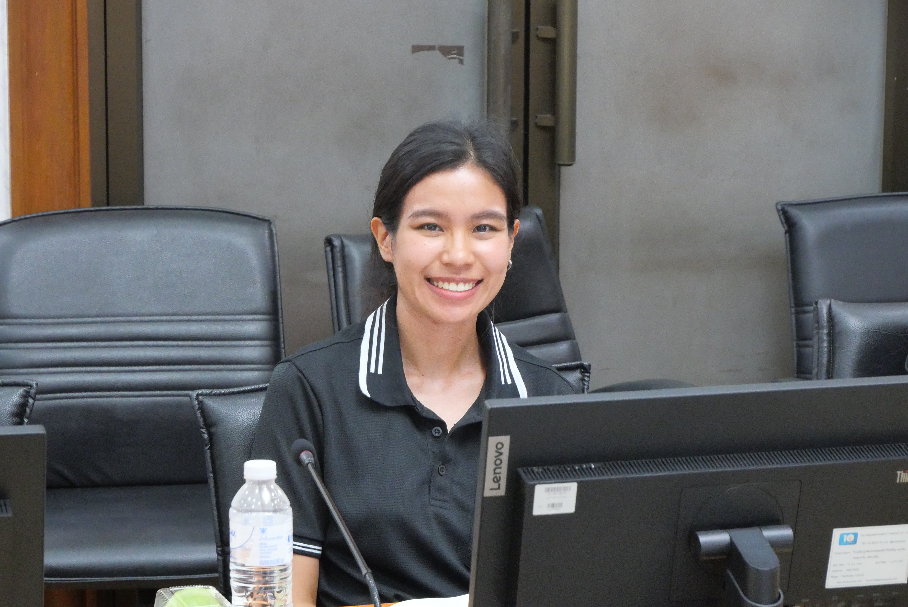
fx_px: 3129
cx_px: 454
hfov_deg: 16.5
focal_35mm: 124
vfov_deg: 11.1
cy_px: 304
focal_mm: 60
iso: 3200
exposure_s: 1/25
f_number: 7.1
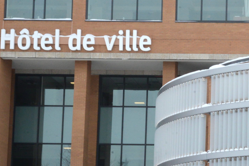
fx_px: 1044
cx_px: 273
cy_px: 129
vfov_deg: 9.1
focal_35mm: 151
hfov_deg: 13.3
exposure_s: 1/320
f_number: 22
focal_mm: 48
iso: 1600
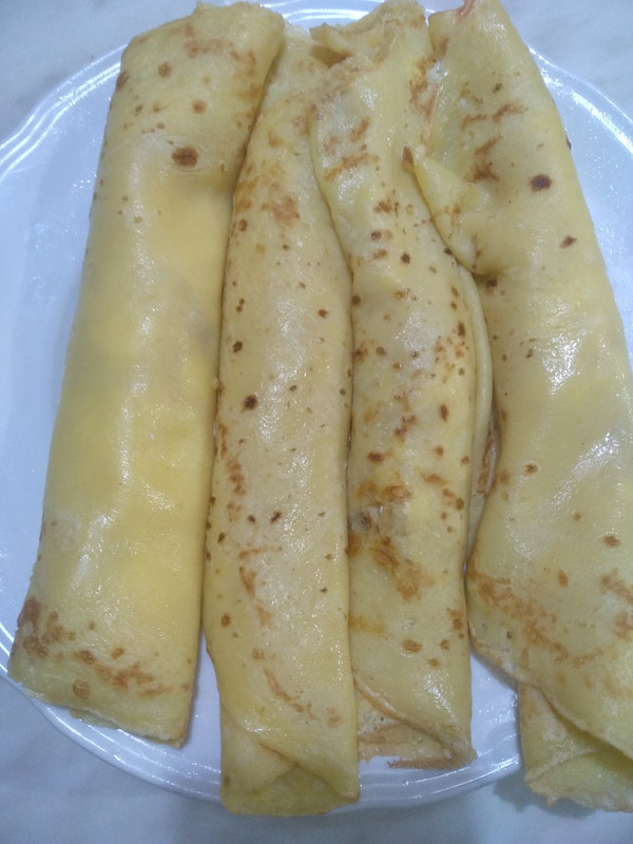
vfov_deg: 67.3
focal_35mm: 26
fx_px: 634
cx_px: 316
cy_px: 422
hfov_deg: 53.1
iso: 640
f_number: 2.2
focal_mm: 3.82
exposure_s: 1/33
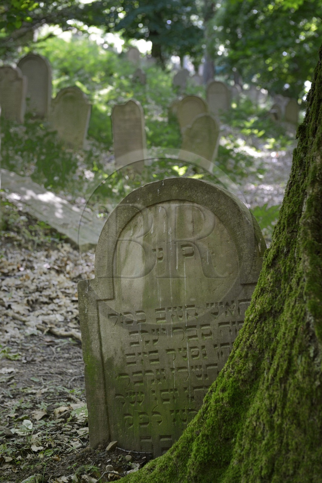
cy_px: 242
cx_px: 161
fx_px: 833
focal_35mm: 62
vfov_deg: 32.4
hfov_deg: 21.9
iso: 800
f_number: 5
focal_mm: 62
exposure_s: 1/60
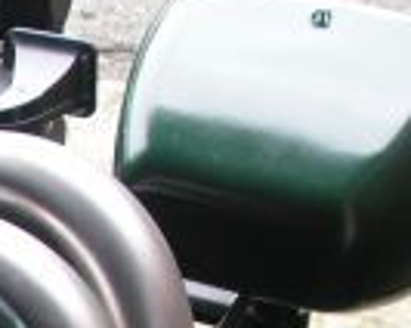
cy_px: 529
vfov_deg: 8.4
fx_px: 2174
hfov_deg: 10.1
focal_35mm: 179
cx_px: -380
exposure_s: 1/45
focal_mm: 6.3
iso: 50
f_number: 3.3
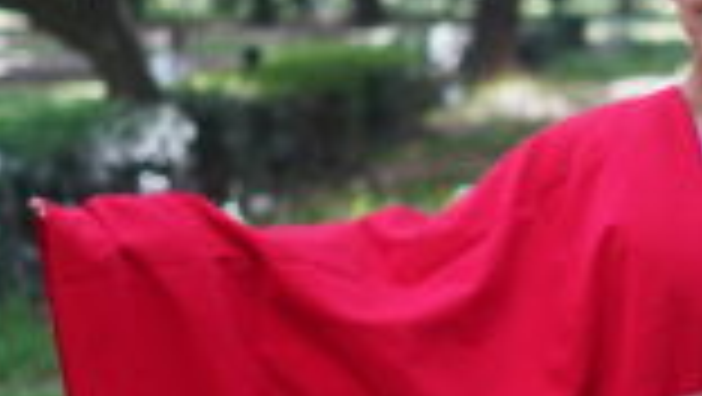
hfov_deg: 14.1
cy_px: 302
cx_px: 666
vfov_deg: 8.0
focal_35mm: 151
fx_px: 2813
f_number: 1.8
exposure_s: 1/320
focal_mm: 50
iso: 640
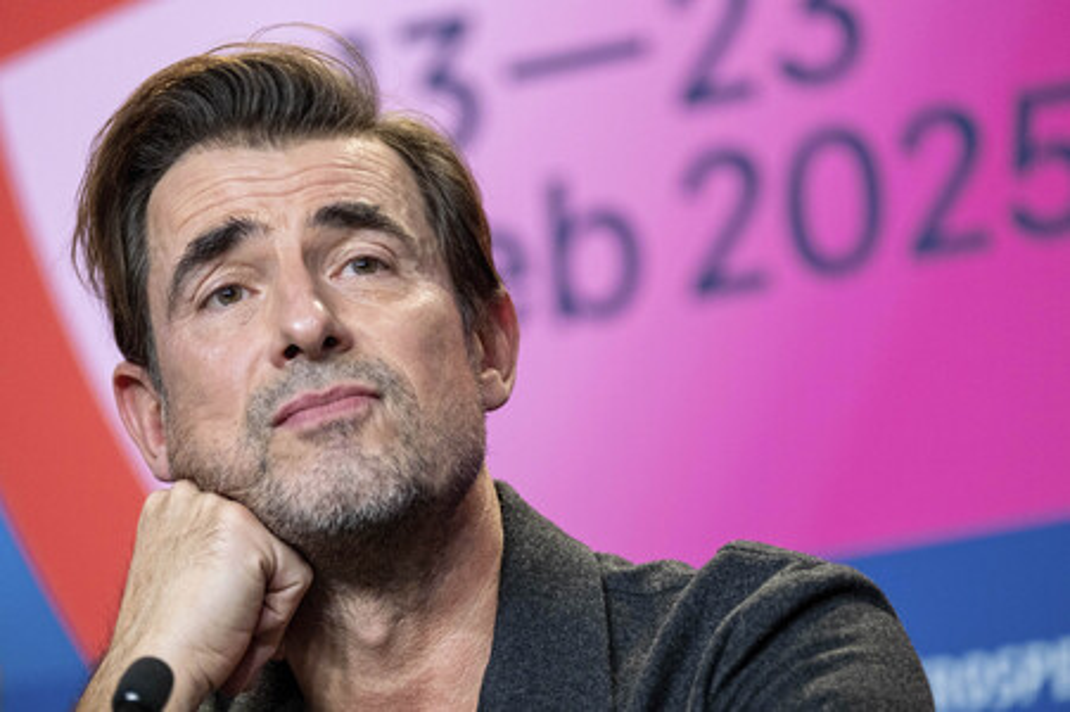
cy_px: 356
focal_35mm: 166
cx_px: 535
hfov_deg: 12.4
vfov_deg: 8.3
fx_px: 4930
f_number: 2.8
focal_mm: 110.6
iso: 2000
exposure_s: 1/320
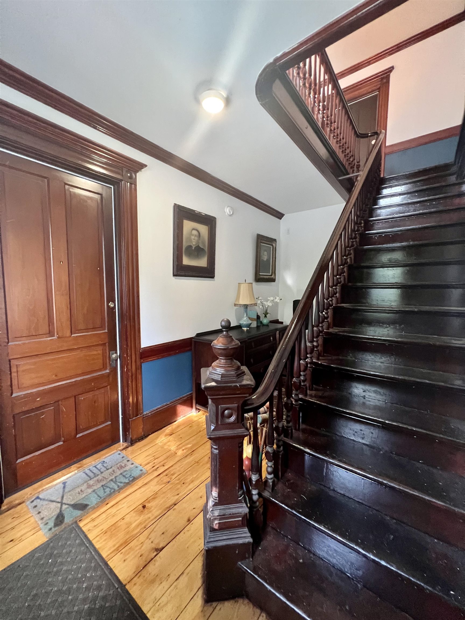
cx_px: 232
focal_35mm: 13
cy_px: 310
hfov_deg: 89.9
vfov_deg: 106.2
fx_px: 233
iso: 640
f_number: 1.8
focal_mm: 1.57
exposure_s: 1/60
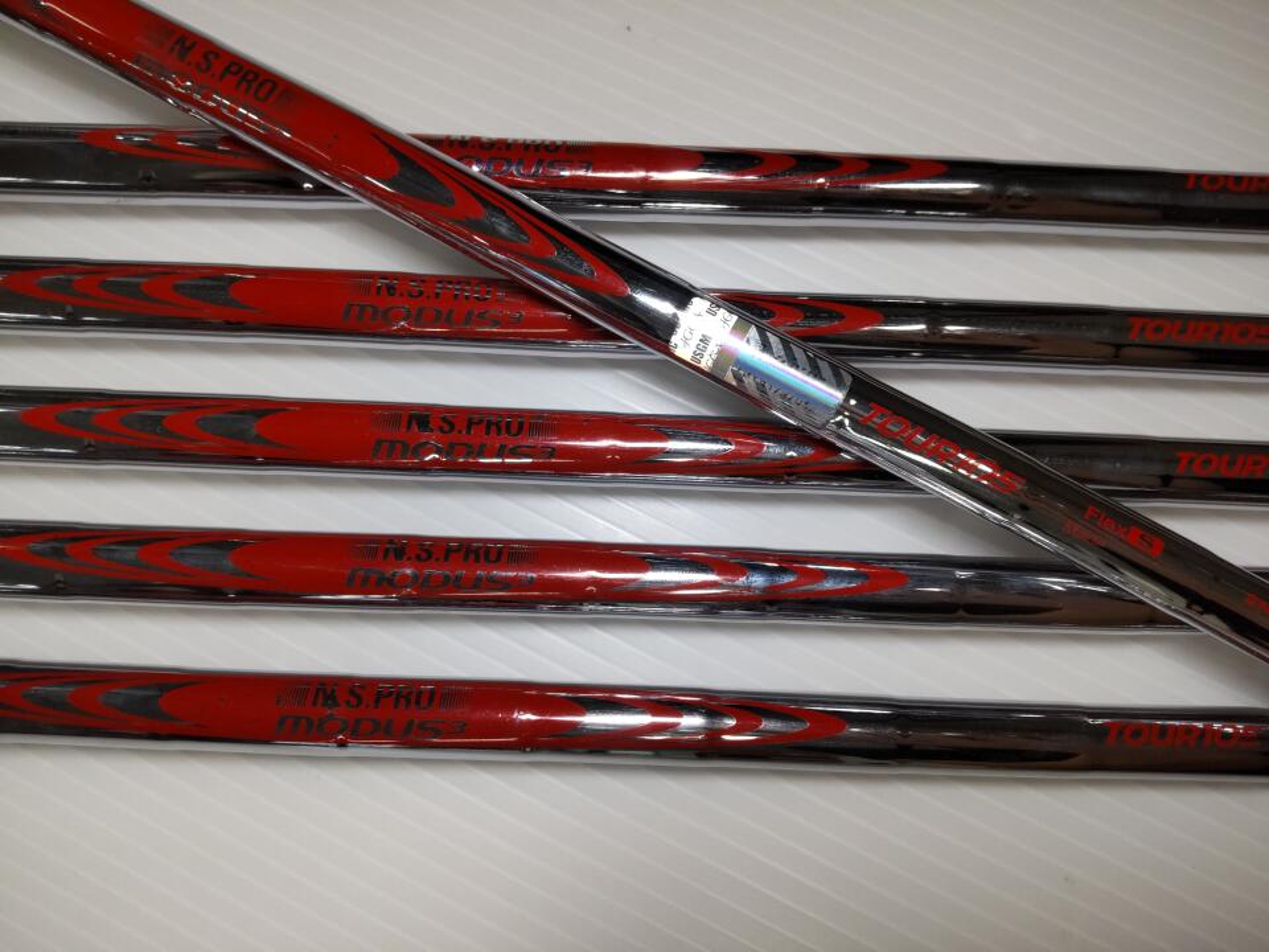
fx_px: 880
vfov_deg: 56.8
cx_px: 634
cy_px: 476
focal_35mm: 24
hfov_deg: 71.6
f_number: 2
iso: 50
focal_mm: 3.43
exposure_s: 1/128
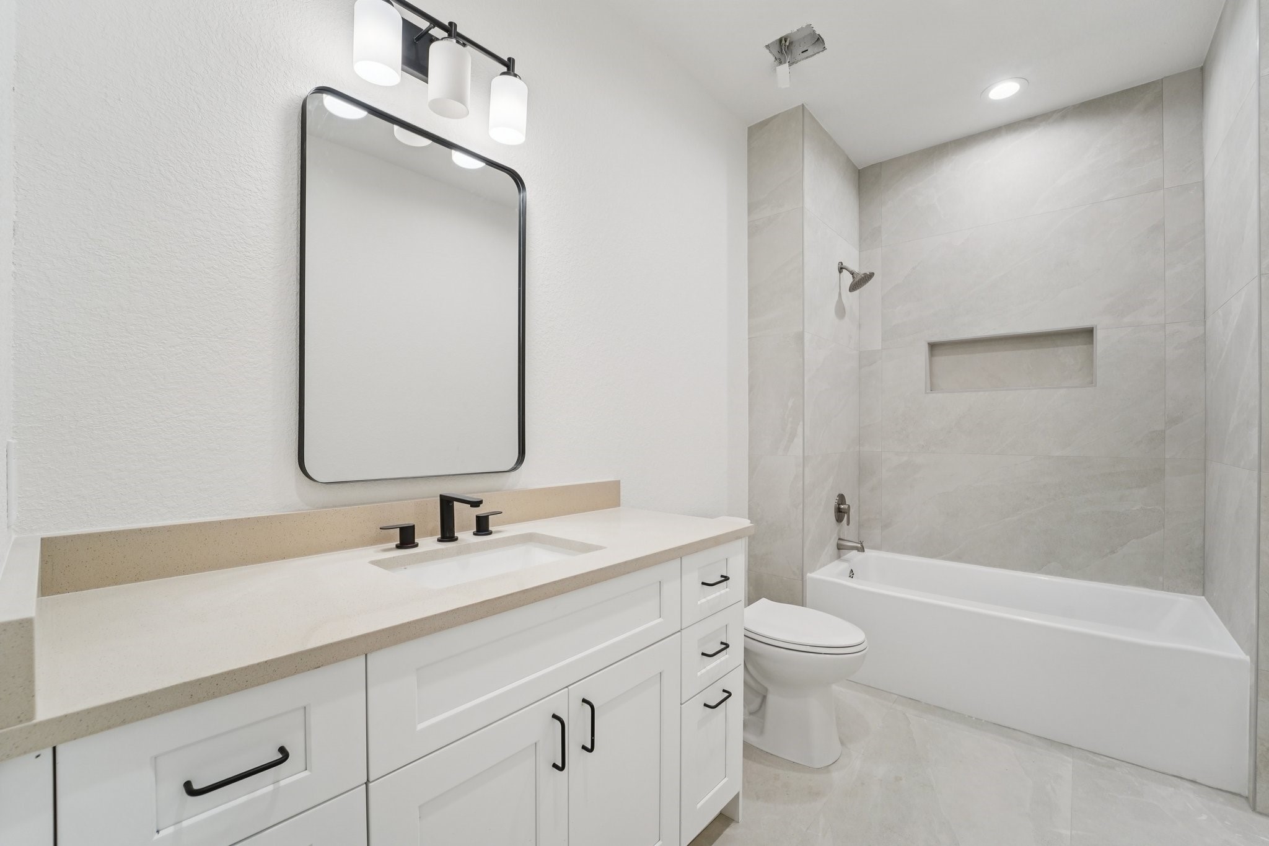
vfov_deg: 81.2
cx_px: 634
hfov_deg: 104.3
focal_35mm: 14
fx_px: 493
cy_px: 423
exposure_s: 1/80
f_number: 8
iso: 500
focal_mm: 14
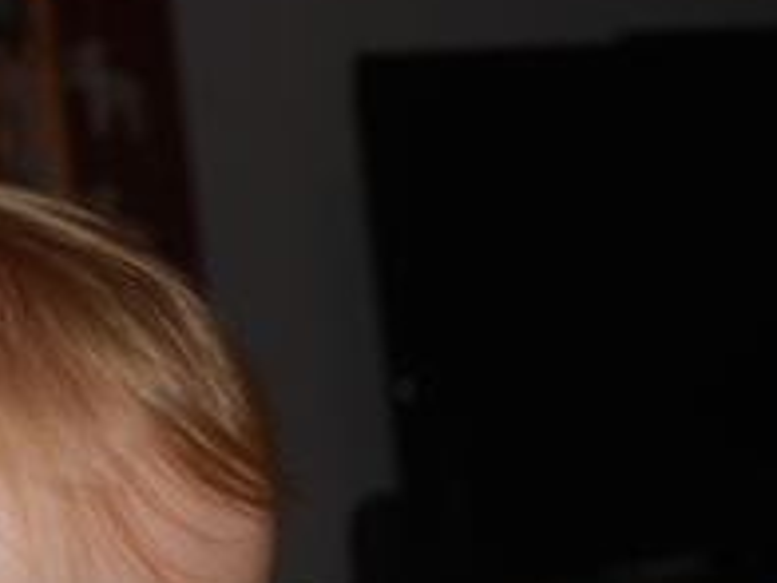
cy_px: 736
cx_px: 170
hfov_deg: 18.4
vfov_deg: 13.5
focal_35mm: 106
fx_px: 2379
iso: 200
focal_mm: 24
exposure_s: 1/60
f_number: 4.2
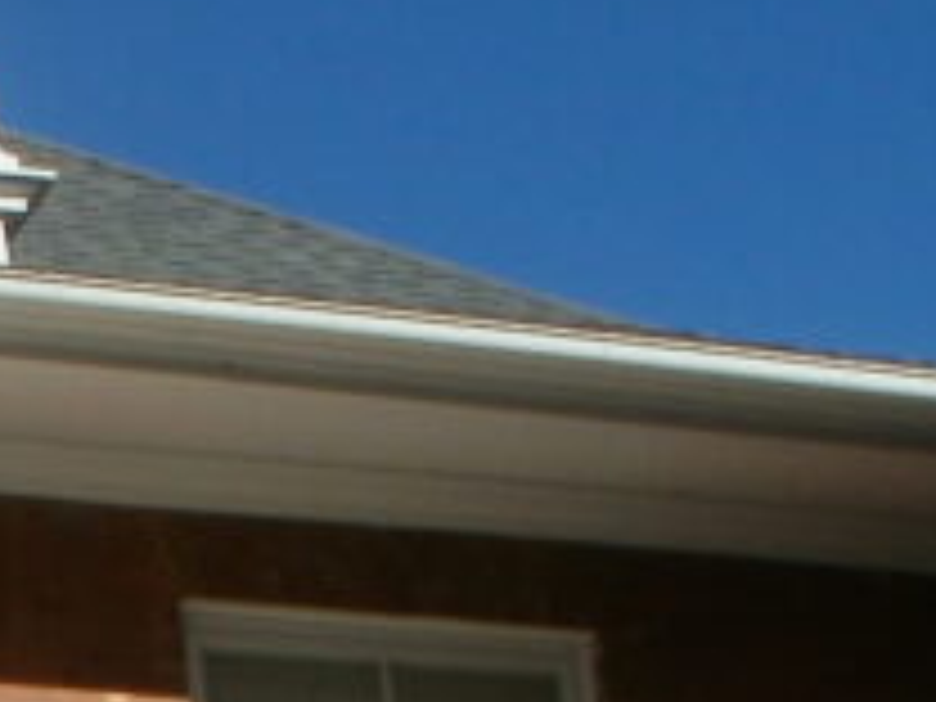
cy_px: 1116
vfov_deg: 8.2
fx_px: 4786
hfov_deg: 10.4
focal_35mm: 177
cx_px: -837
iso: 100
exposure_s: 1/800
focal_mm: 6.3
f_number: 5.6
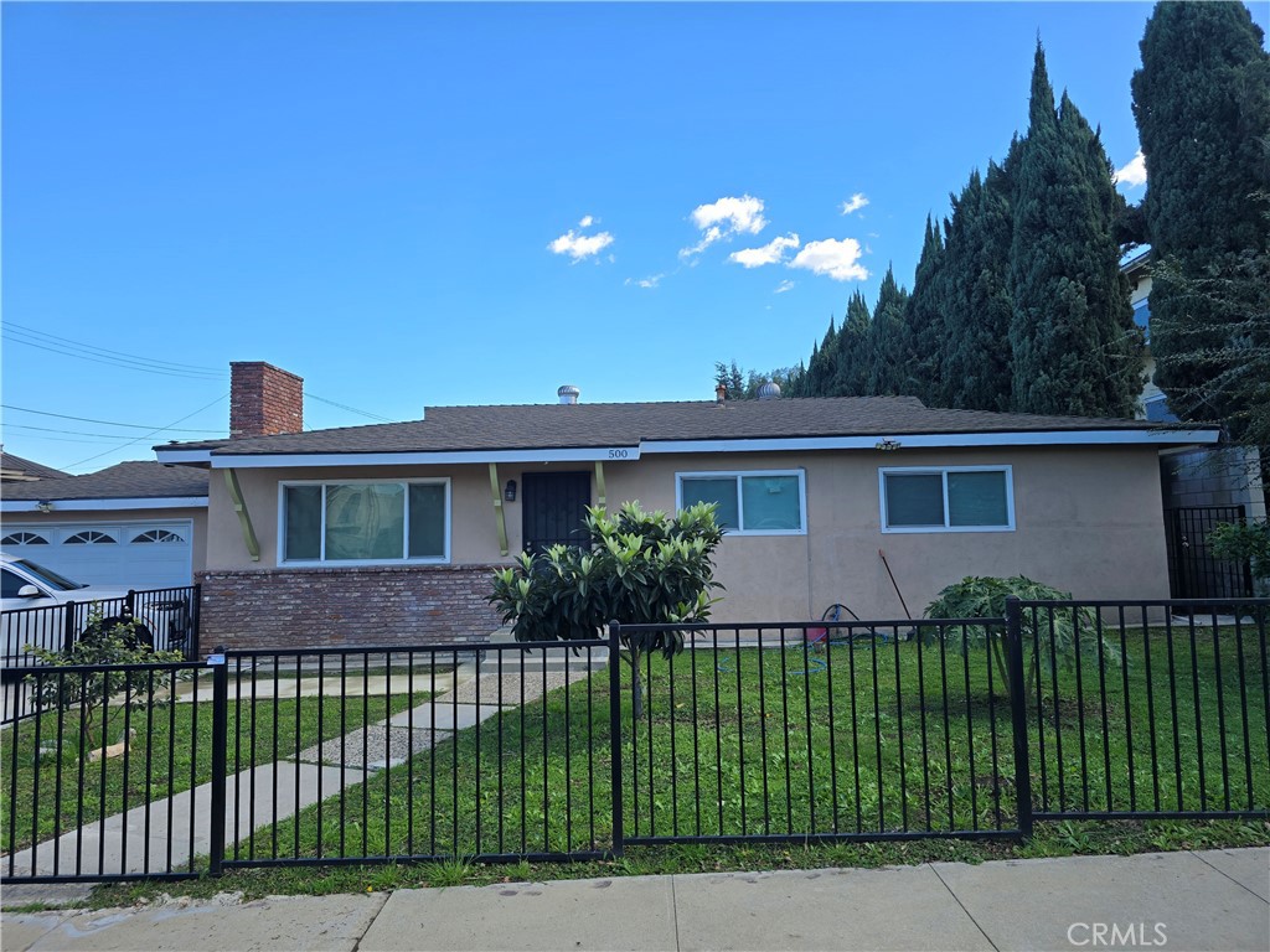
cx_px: 635
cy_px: 476
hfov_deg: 73.9
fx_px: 844
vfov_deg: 58.9
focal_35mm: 23
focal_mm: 6.3
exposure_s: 1/355
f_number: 1.7
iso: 12
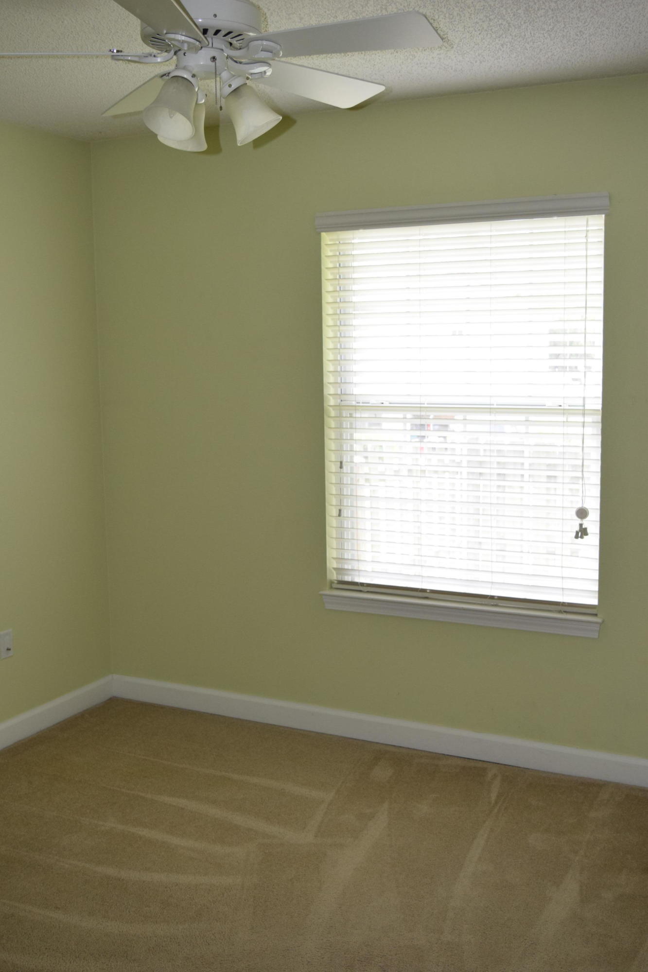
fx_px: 1094
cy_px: 486
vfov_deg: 47.9
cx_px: 324
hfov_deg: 33.0
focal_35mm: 40
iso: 800
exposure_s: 1/125
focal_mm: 27
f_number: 5.6
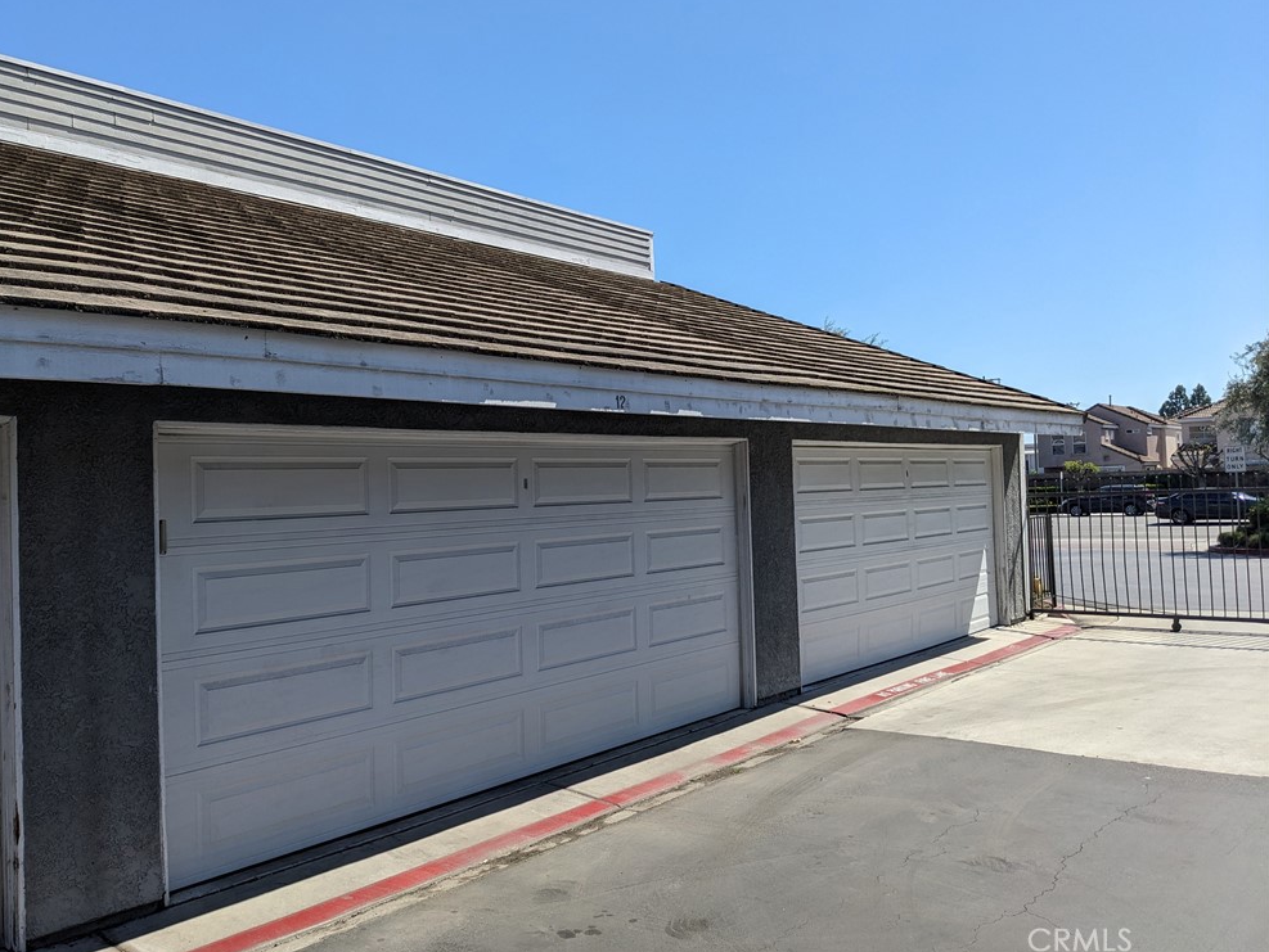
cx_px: 612
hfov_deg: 63.4
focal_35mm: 28
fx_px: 1027
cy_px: 465
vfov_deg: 49.8
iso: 59
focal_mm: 4.38
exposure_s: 1/3344
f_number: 1.73
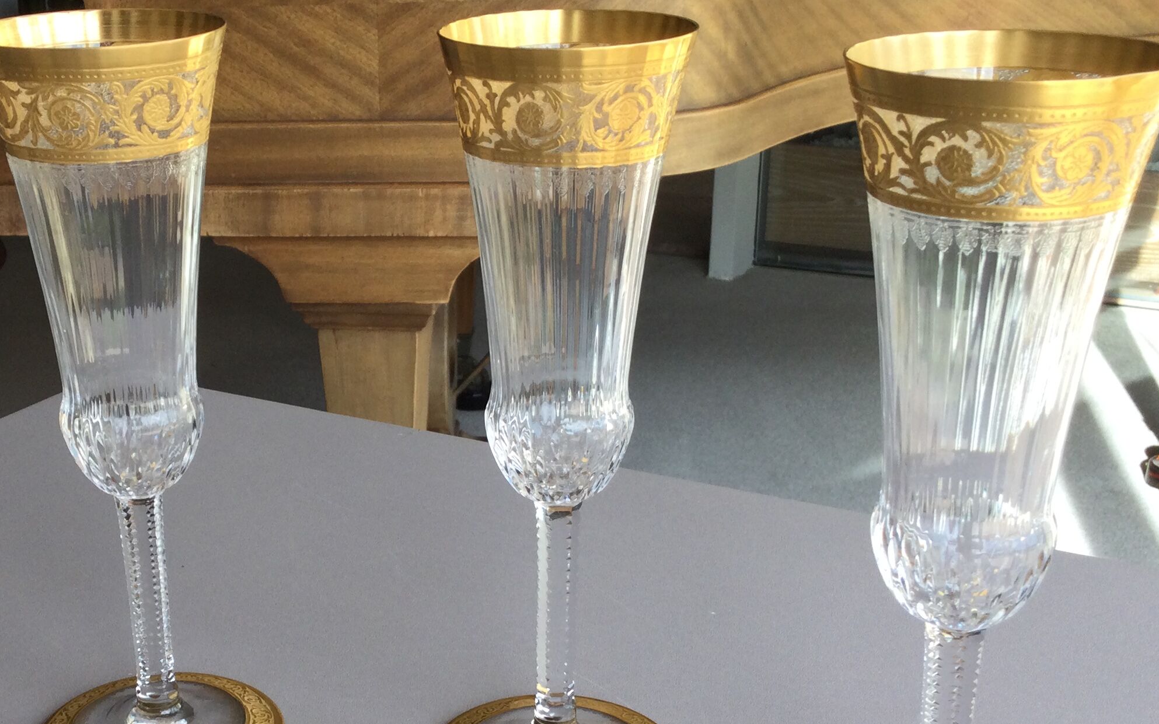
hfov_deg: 37.0
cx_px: 355
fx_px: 1706
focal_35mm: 54
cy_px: 508
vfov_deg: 23.8
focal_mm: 3.3
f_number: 2.4
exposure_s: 1/100
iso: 32
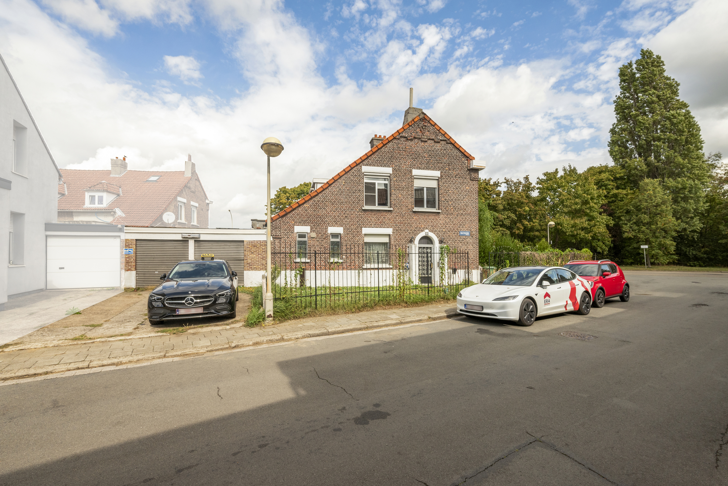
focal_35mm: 16
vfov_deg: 75.5
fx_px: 314
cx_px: 364
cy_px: 243
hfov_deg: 98.5
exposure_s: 1/800
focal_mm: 15.5
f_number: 8
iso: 250
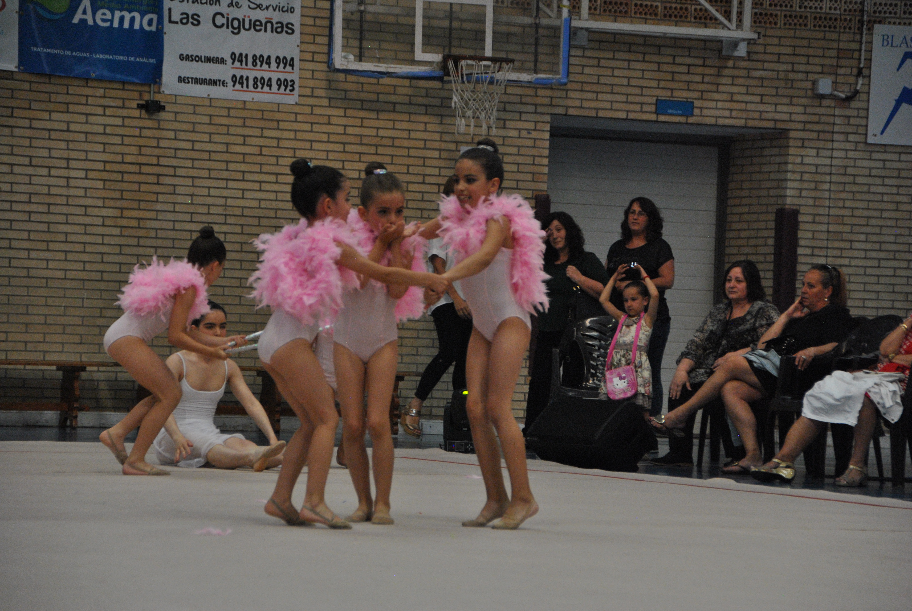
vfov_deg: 9.0
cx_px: 456
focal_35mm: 153
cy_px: 306
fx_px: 3881
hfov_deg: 13.4
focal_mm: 102
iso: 800
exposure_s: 1/250
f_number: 5.6
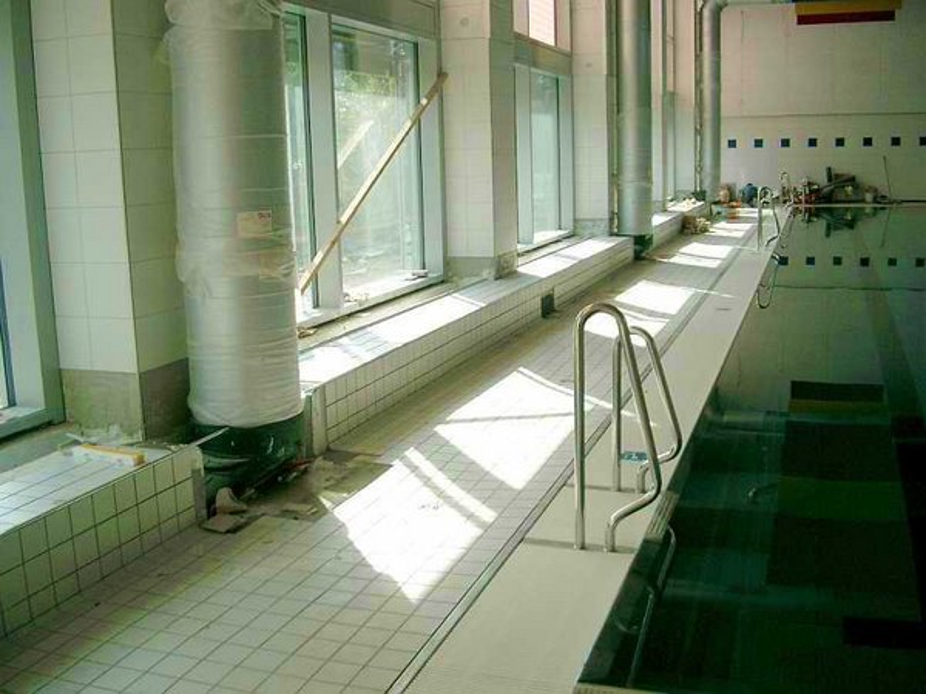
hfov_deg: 50.1
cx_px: 463
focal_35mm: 37
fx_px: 990
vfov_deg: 38.7
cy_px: 347
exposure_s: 1/640
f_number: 2.6
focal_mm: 7.6
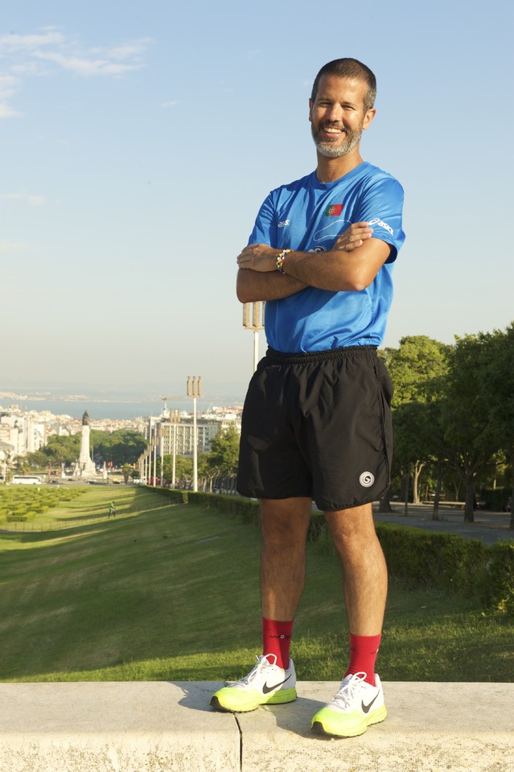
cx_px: 257
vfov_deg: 34.5
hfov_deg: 23.4
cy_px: 386
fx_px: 1243
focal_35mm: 58
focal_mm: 58
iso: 200
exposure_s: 1/125
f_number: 11
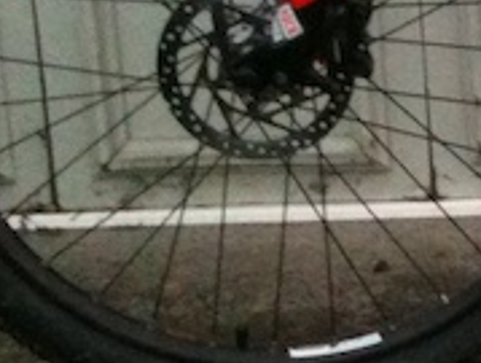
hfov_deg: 11.7
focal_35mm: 156
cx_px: 863
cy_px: -43
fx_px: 2172
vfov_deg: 9.4
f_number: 2.8
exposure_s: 1/15
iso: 400
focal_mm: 3.85
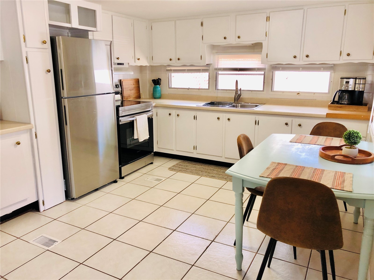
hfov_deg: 63.4
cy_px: 140
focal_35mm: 28
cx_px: 187
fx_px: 303
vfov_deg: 49.7
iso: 32
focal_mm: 3.99
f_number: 1.8
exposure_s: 1/30
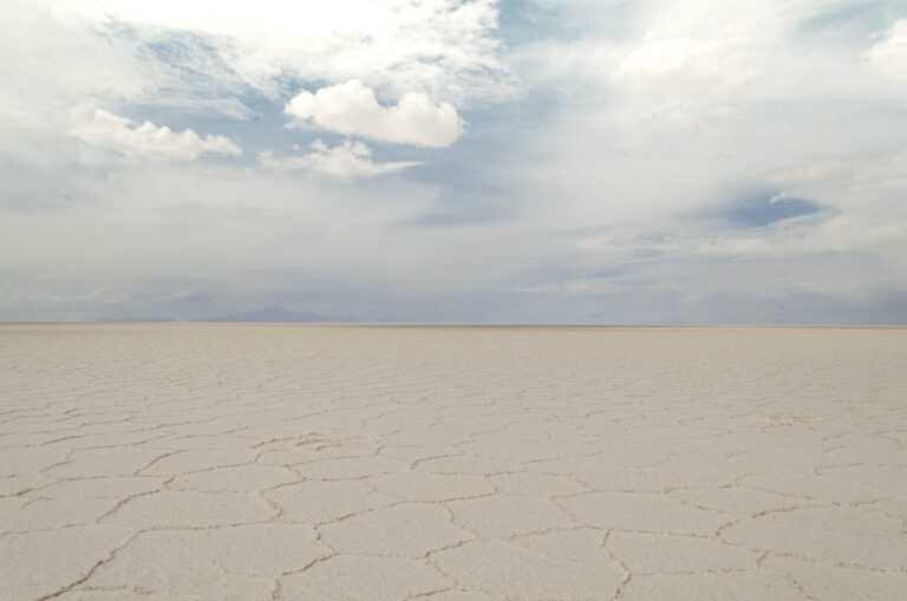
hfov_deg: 67.5
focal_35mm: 27
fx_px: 679
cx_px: 454
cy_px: 300
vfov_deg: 47.8
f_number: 22
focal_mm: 18
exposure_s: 1/1250
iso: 640
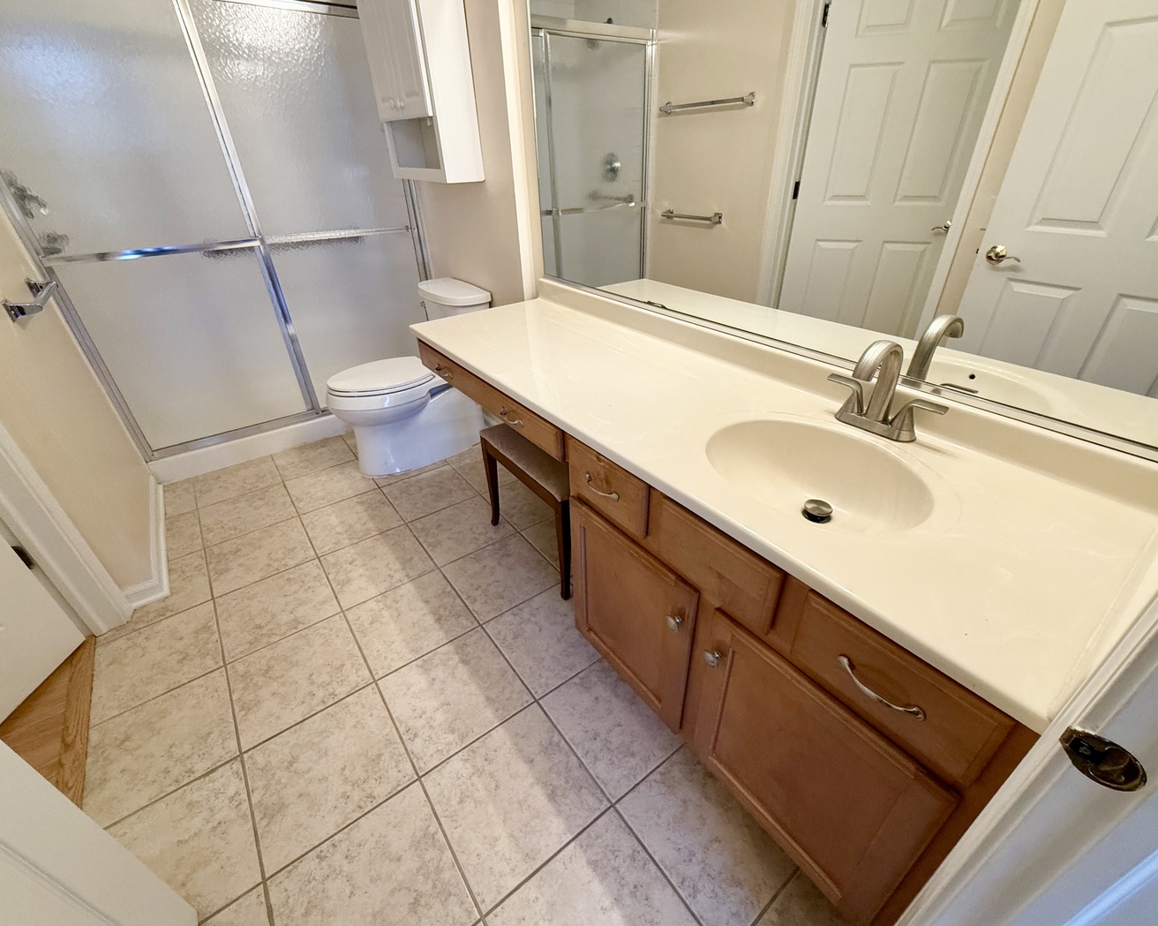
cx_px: 592
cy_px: 465
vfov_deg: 84.0
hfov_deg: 96.8
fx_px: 514
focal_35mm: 15
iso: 250
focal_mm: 2.22
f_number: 2.2
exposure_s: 1/120
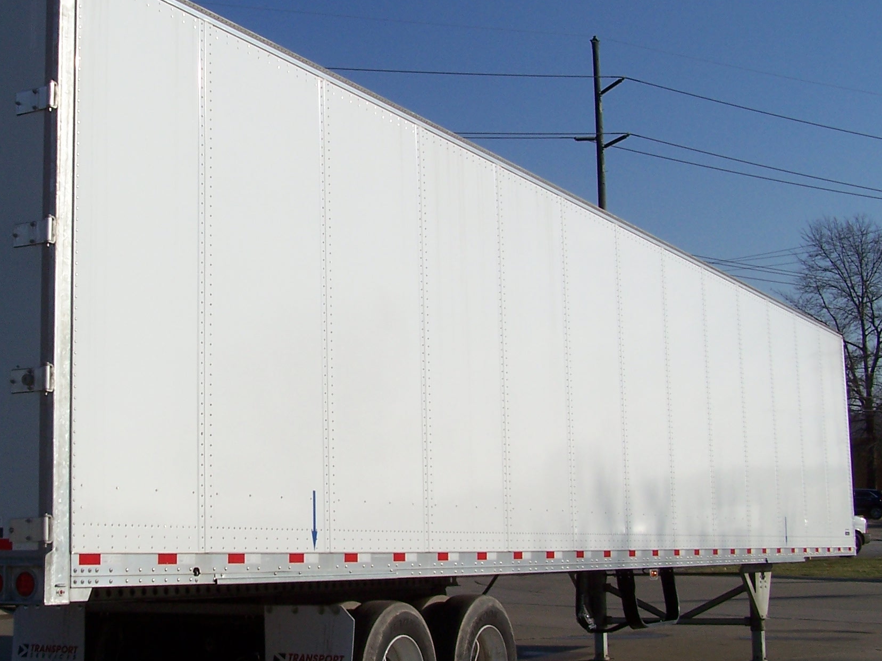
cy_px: 329
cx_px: 268
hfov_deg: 32.3
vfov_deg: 24.8
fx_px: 1503
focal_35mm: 59
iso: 80
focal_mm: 6.3
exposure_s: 1/750
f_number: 5.6
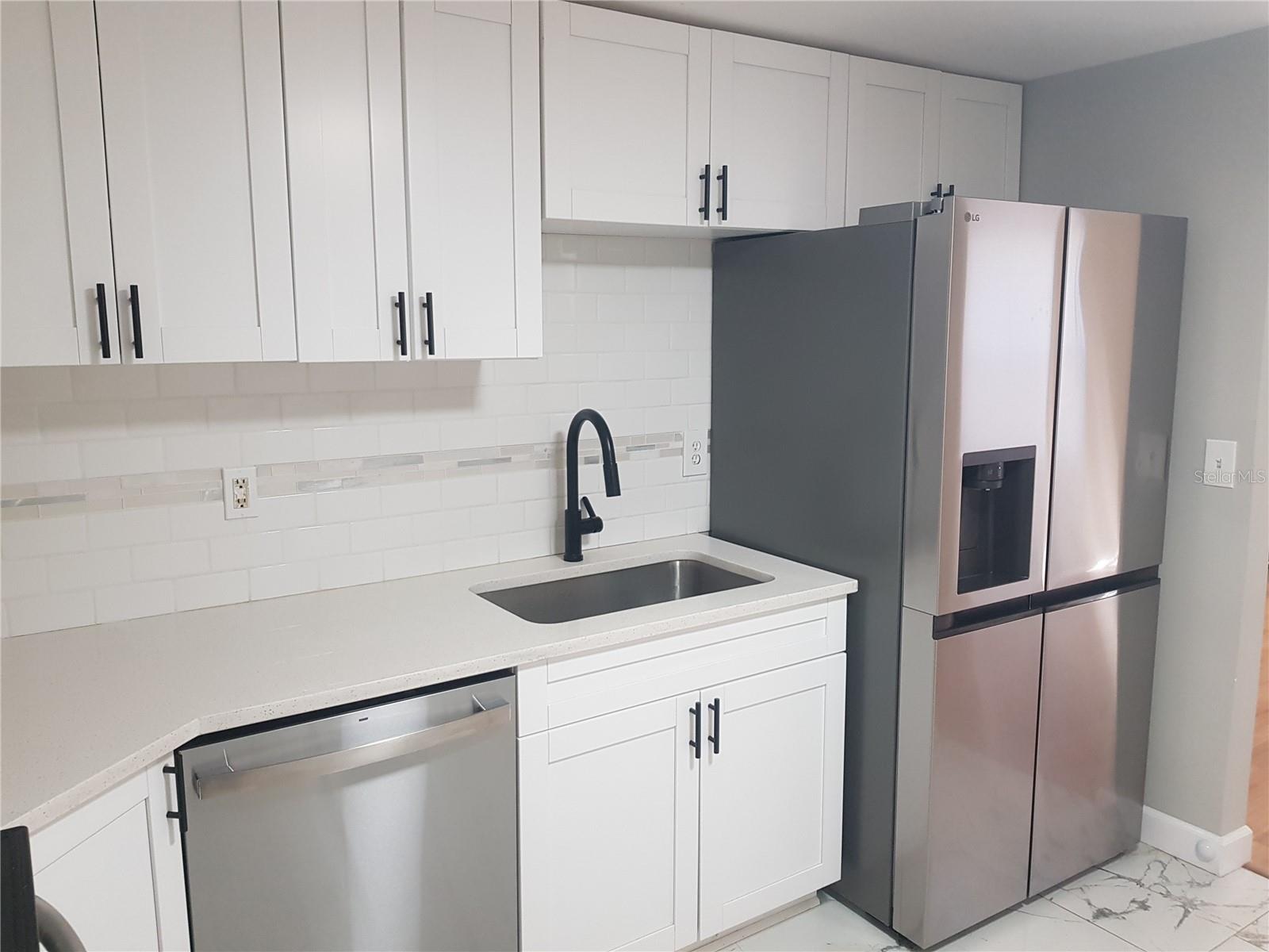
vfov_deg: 53.1
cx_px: 634
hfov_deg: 67.3
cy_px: 476
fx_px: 953
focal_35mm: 26
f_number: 1.7
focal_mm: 4.3
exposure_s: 1/30
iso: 160
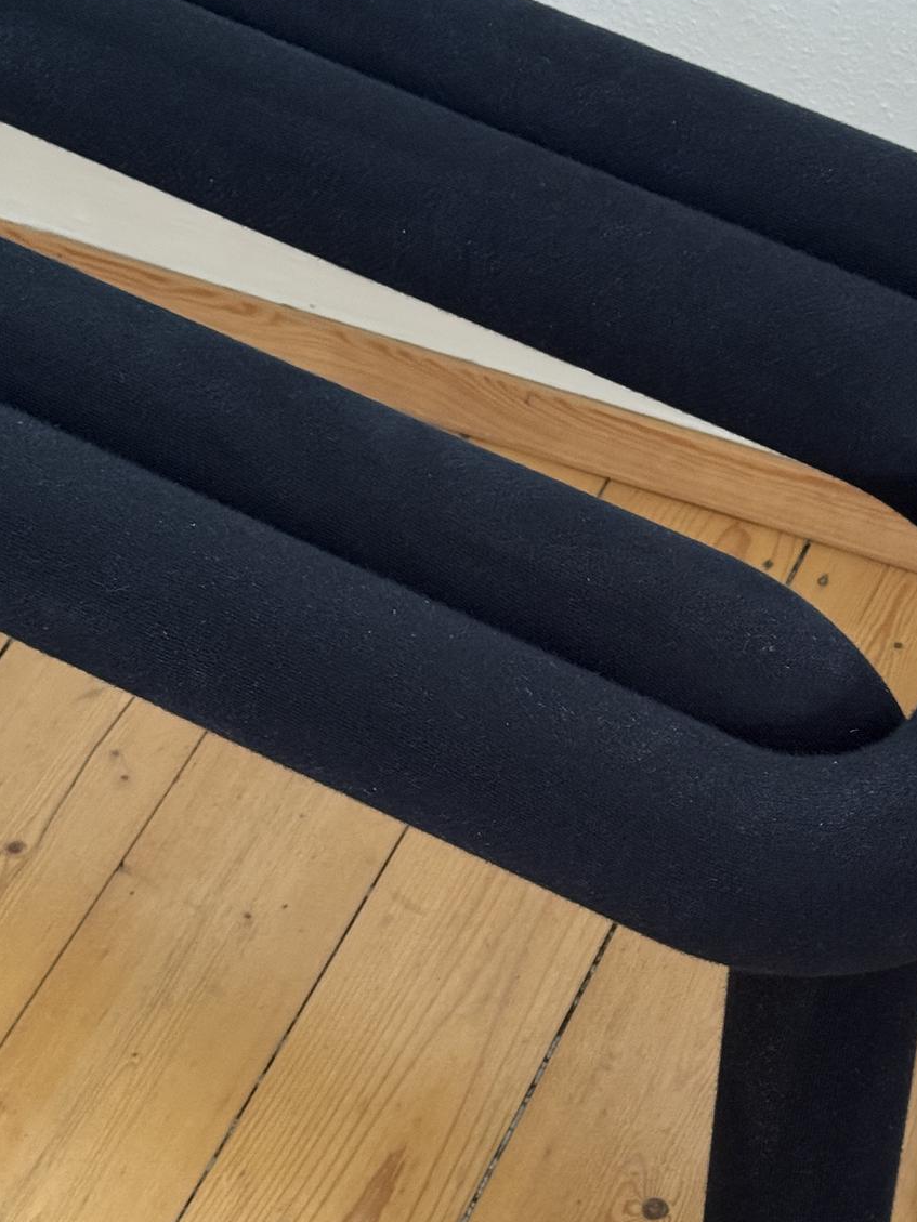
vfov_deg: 23.0
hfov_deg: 17.2
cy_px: 772
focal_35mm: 85
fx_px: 3002
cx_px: 723
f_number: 1.78
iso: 500
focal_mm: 6.76
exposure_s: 1/32
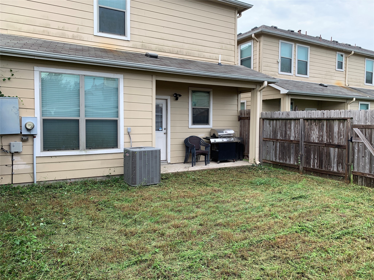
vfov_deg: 53.1
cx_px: 187
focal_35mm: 26
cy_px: 140
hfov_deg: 67.3
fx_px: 281
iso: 25
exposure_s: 1/257
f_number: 1.8
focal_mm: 4.25
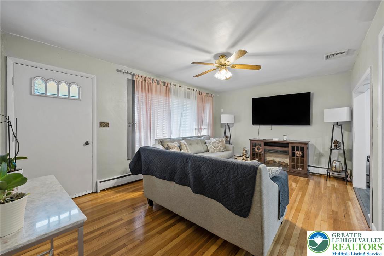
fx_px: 149
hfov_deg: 104.3
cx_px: 192
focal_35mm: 14
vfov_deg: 81.2
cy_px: 128
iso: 320
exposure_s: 1/1.67
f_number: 9
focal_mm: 14
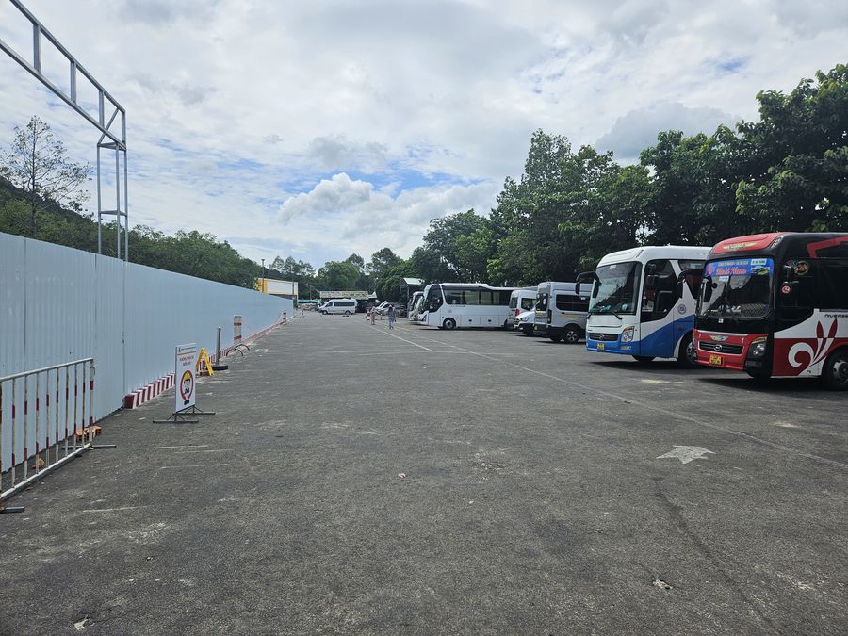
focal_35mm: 23
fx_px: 563
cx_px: 424
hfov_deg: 73.9
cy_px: 318
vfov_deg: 58.9
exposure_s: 1/3882
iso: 25
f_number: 1.8
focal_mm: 5.4
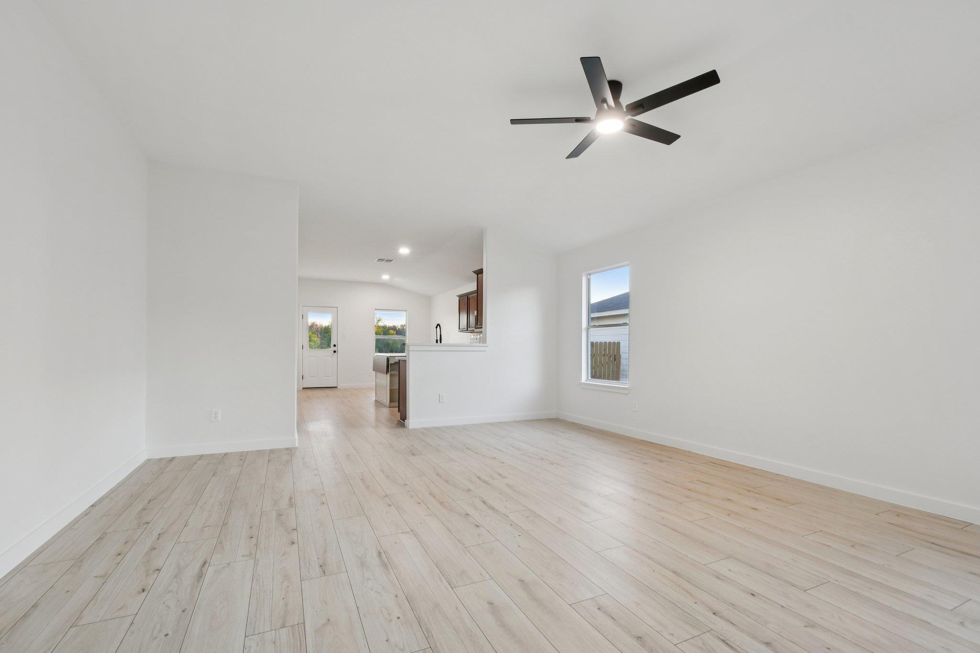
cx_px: 490
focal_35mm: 15
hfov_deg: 100.4
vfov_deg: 77.3
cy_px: 326
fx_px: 408
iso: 400
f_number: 8
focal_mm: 10
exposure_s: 1/15
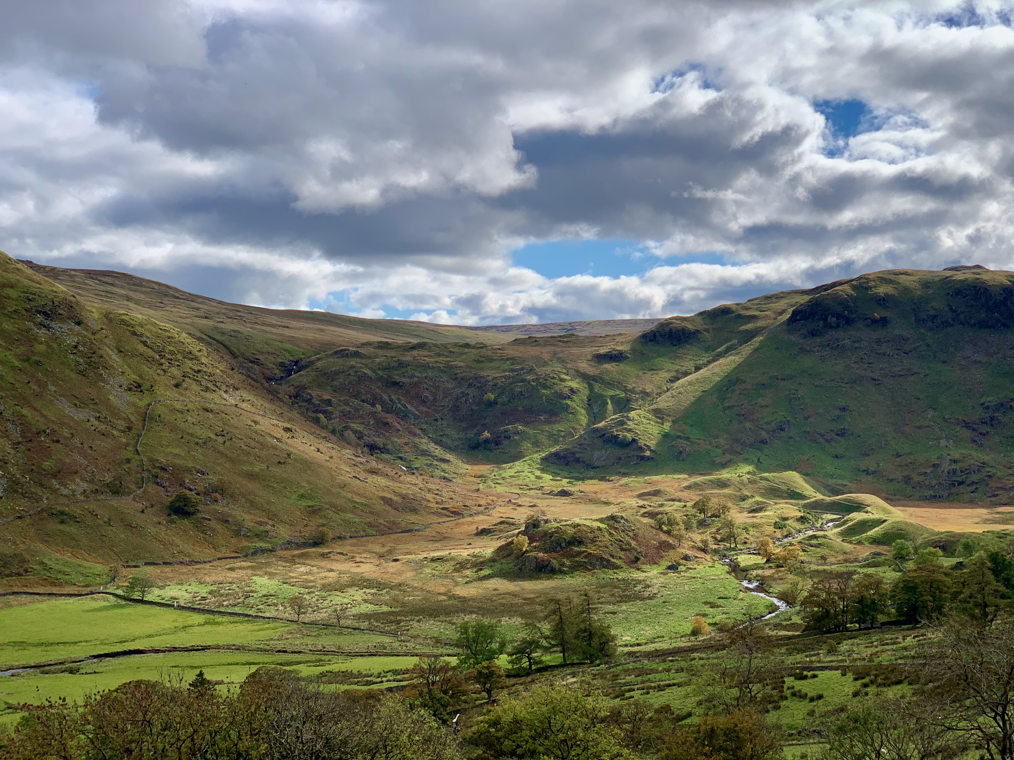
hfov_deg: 36.8
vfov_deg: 28.0
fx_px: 1523
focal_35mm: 52
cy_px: 380
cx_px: 507
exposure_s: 1/1597
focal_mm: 6
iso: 16
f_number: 2.4
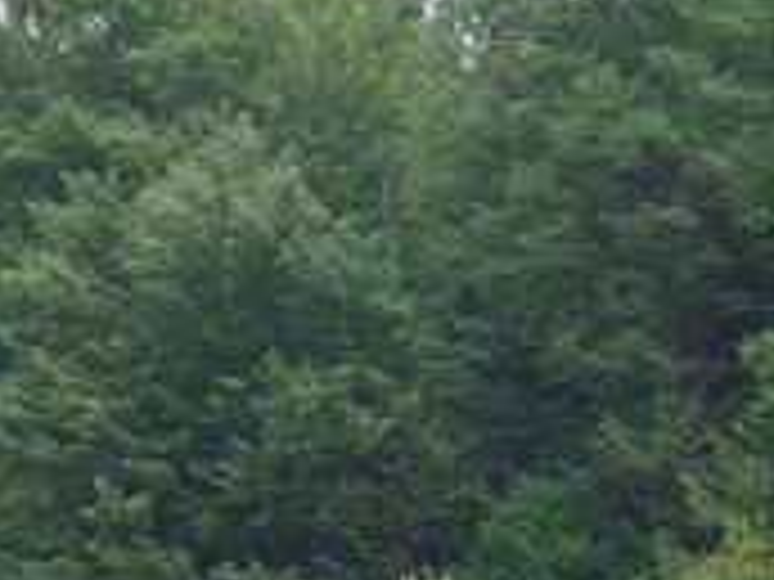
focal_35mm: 179
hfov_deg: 10.7
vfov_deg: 7.4
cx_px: 1066
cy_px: 1677
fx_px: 4002
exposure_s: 1/100
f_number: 1.8
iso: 20
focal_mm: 4.6
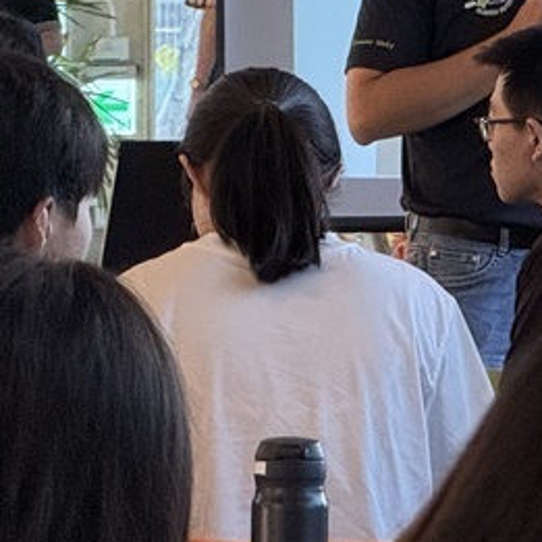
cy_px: 243
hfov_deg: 3.6
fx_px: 8645
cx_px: 615
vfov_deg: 3.6
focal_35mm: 488
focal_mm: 15.66
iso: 200
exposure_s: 1/120
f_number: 2.8
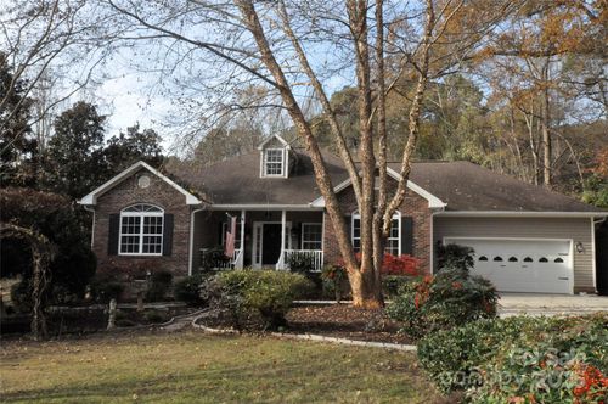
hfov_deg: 57.3
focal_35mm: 33
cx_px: 304
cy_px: 202
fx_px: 557
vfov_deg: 39.9
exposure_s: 1/200
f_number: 29
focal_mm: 22
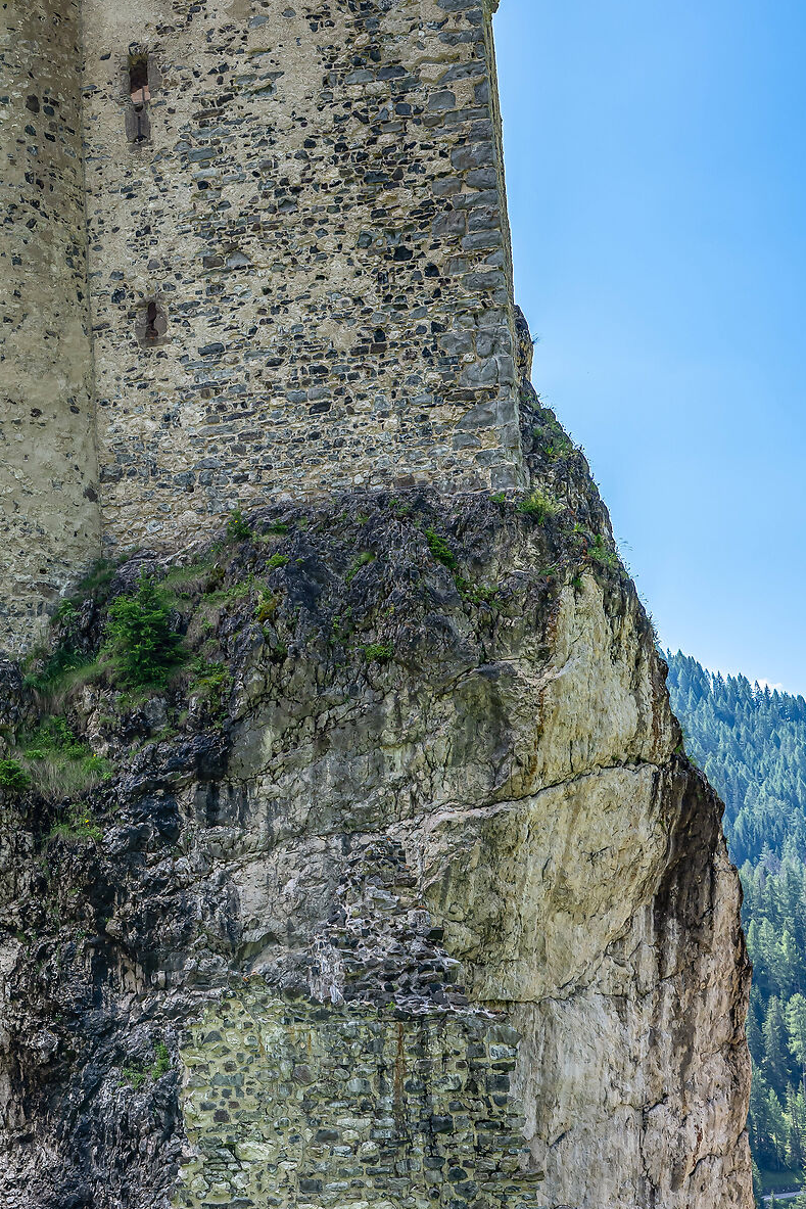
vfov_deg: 28.3
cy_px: 413
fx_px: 2384
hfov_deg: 18.7
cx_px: 15
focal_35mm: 71
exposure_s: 1/160
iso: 100
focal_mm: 35
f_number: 8
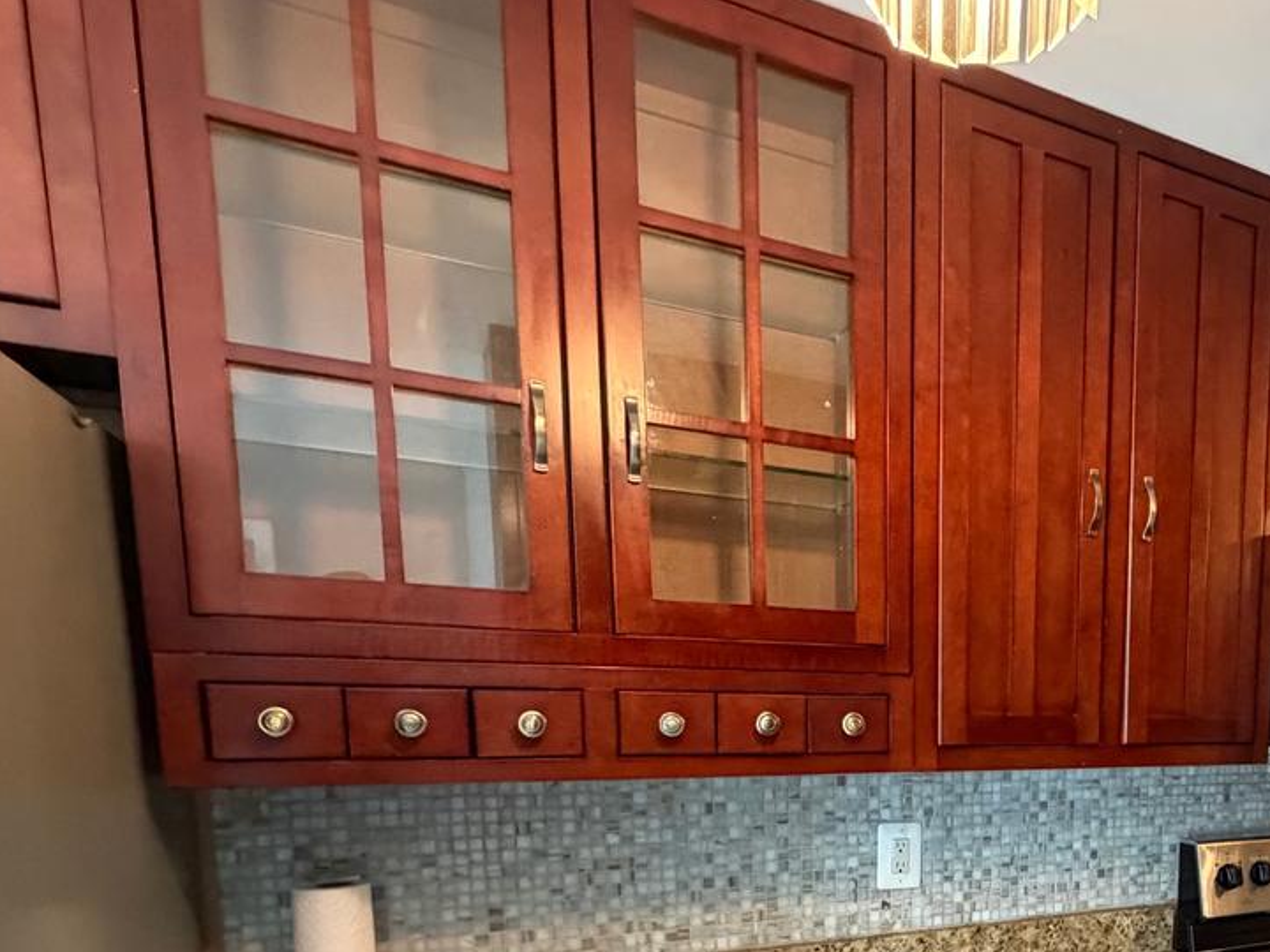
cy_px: 834
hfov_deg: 57.5
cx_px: 1057
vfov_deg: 45.6
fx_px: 1027
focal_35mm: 28
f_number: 2.2
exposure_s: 1/60
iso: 640
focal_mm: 2.22
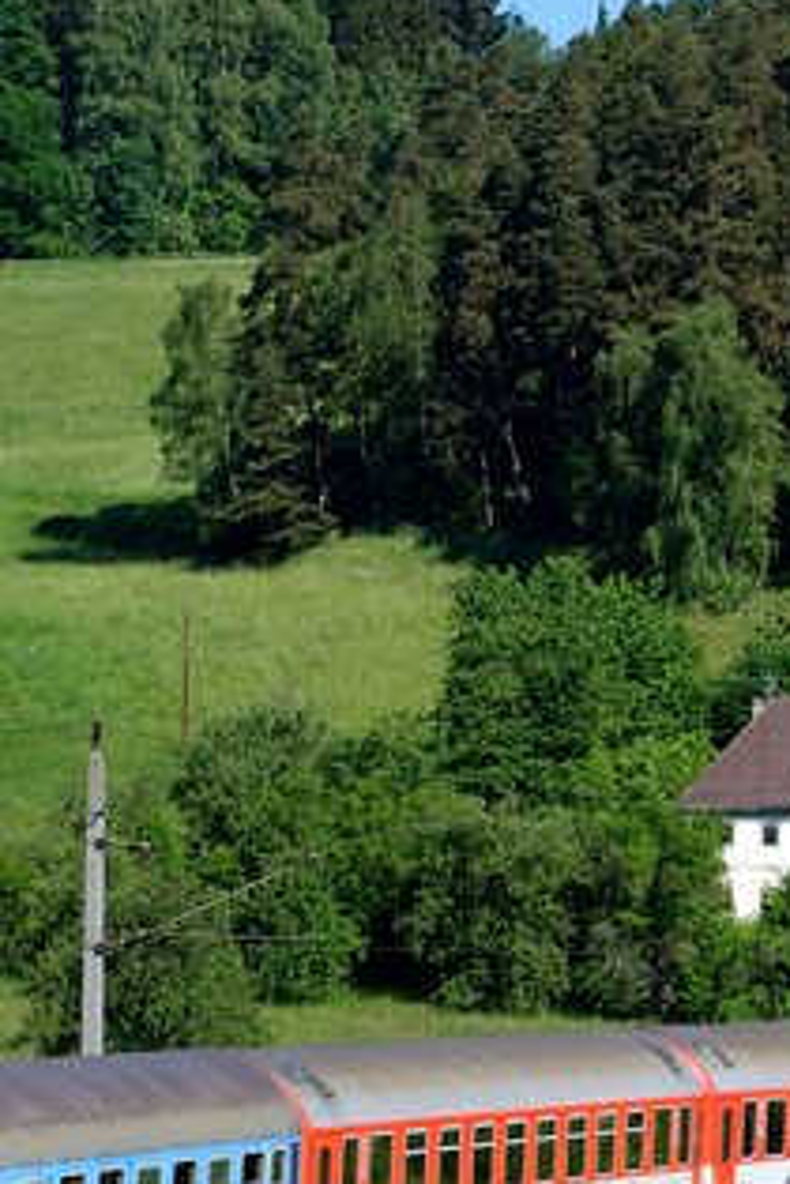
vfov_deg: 8.7
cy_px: 887
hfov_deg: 5.8
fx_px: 7768
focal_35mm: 236
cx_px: 331
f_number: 5.6
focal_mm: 62
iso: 250
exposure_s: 1/1600
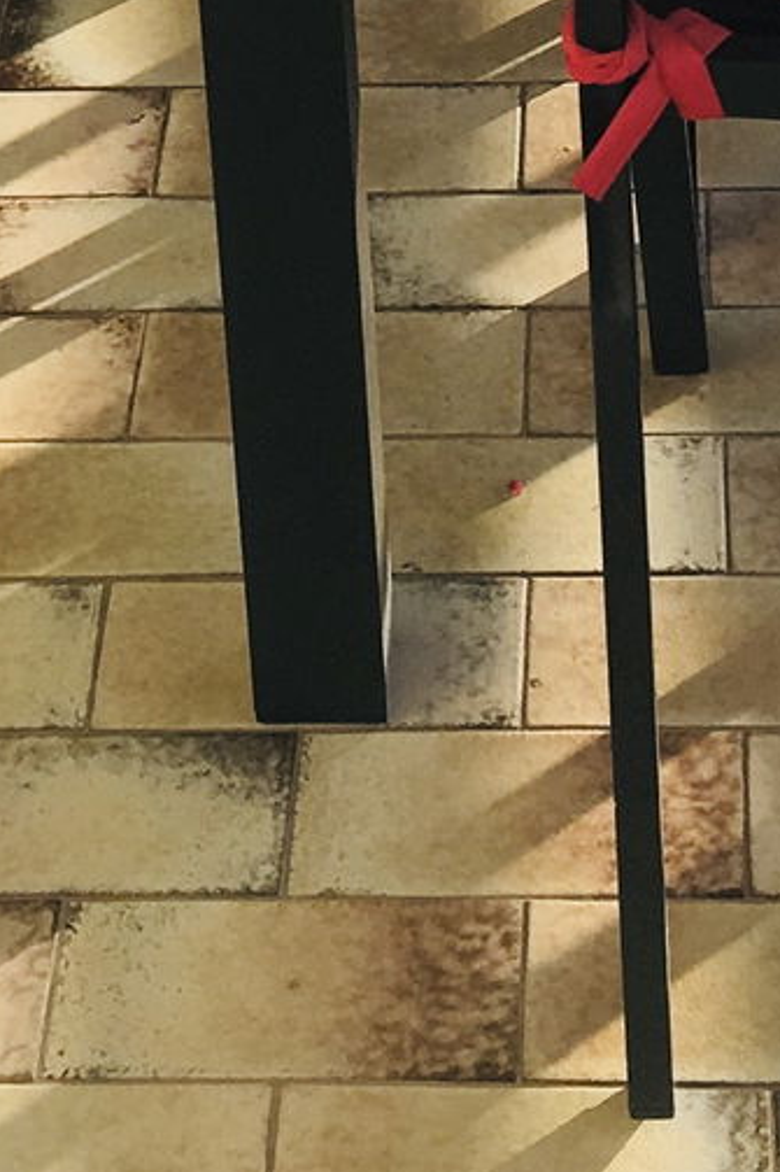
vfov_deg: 14.4
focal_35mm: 128
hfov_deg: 10.7
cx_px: 312
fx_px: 4163
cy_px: -838
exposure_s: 1/250
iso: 25
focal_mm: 4.15
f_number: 2.2
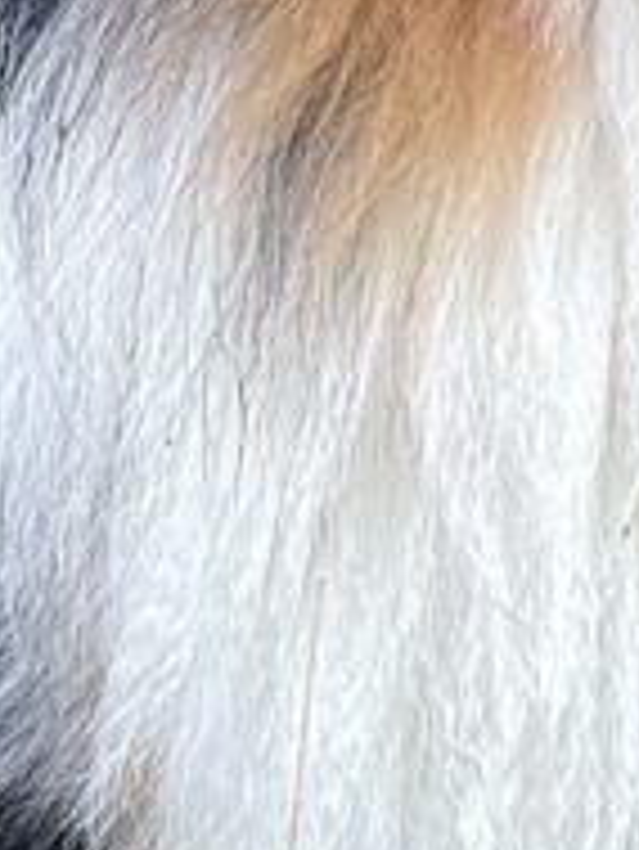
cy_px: 193
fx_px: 6933
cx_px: 774
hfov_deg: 5.3
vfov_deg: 7.0
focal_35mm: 282
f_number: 2
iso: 25
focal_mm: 6
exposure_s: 1/196
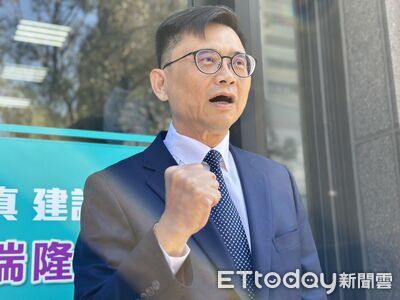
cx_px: 200
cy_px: 150
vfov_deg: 30.3
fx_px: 555
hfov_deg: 39.7
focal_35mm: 48
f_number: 1.78
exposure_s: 1/409
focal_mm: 6.86
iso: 80
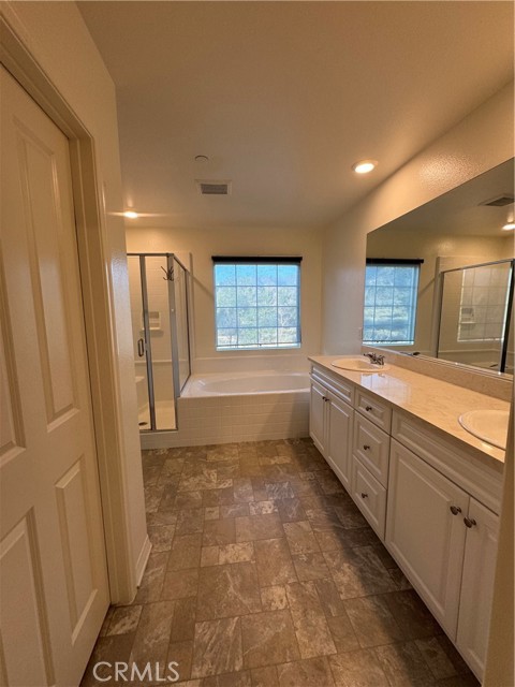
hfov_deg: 85.7
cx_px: 258
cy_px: 344
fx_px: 278
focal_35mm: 14
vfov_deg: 102.1
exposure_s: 1/120
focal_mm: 2.22
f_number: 2.2
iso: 125
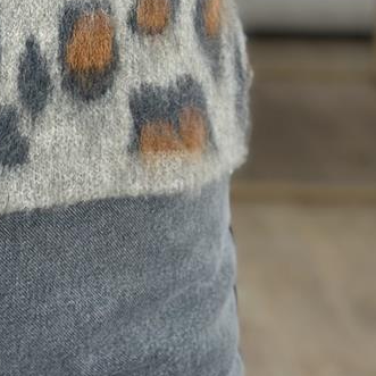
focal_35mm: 205
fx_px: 2519
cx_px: -81
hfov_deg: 8.4
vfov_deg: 8.4
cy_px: -83
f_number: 1.78
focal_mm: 6.86
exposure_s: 1/100
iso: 80
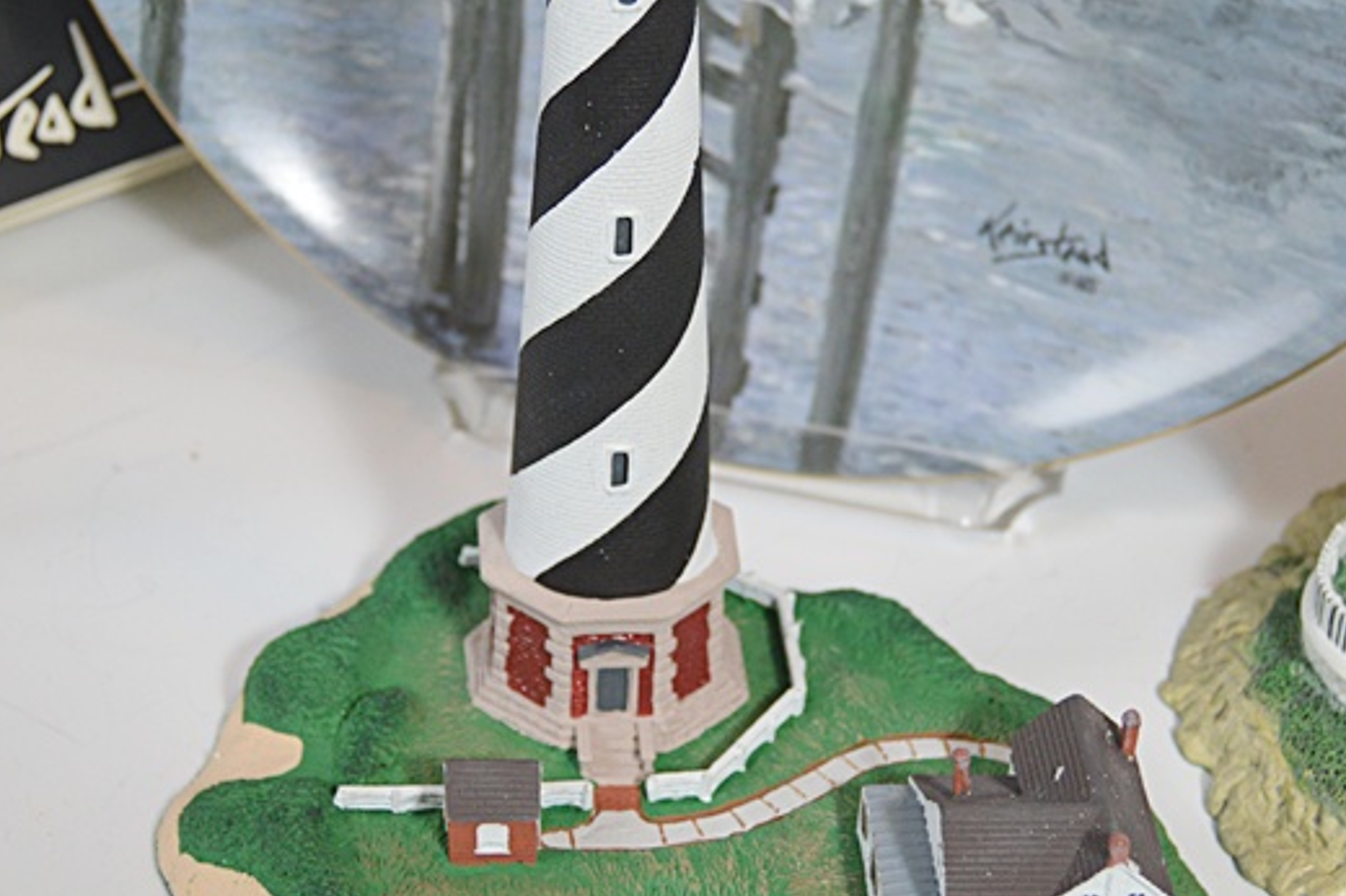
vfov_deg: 18.1
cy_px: 341
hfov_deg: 27.0
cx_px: 650
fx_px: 2802
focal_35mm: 75
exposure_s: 1/60
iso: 500
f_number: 4
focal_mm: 26
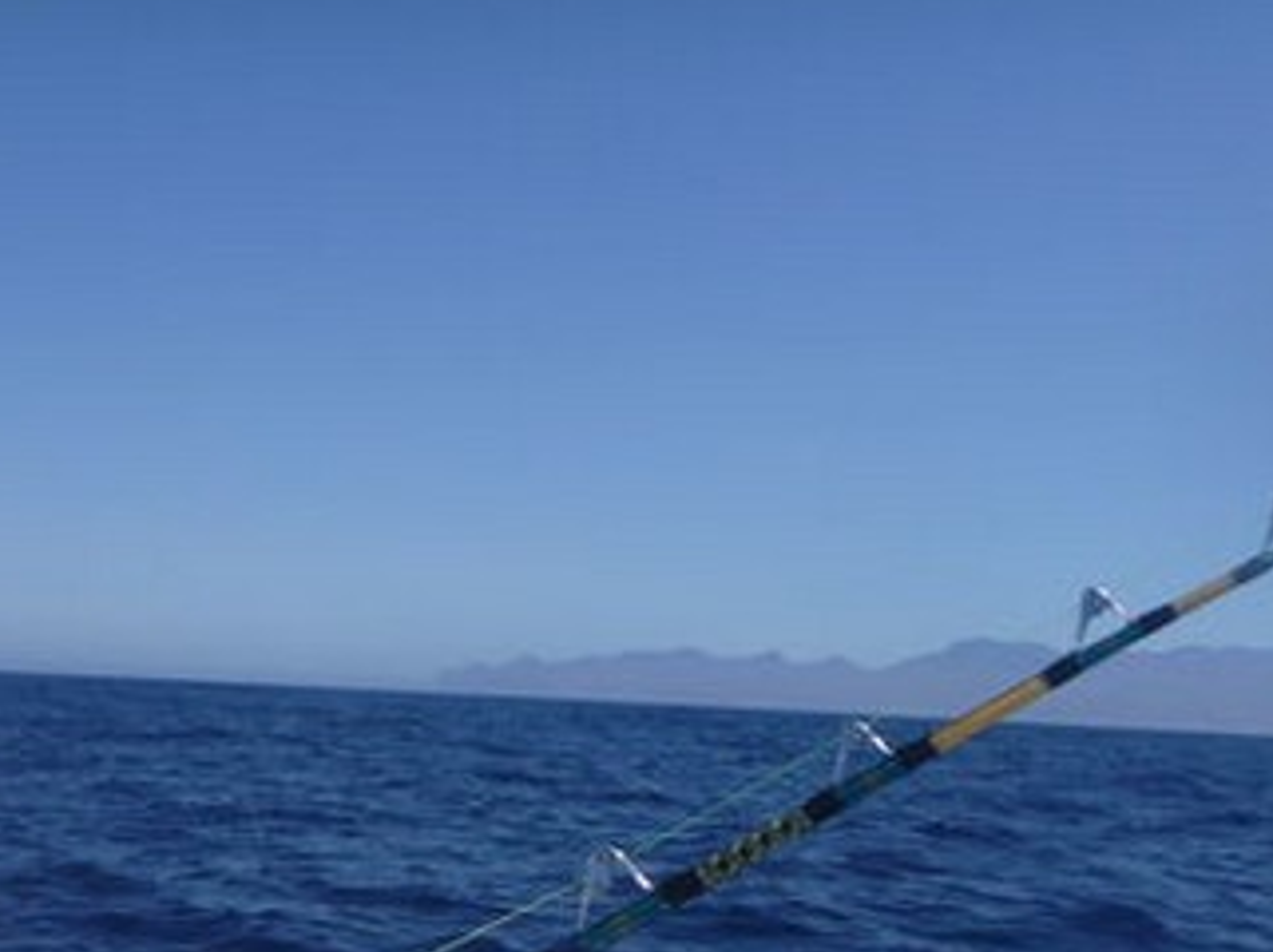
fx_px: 2020
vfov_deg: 25.4
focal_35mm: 55
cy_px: 912
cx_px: 571
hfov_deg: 34.9
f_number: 10
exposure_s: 1/160
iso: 100
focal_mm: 4.9
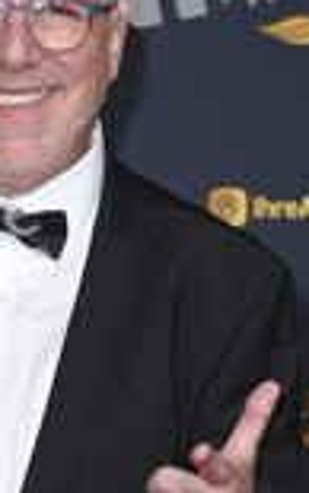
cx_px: -19
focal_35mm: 328
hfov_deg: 4.0
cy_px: 429
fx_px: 4415
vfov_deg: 6.4
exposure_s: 1/250
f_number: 5.6
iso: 640
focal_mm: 125
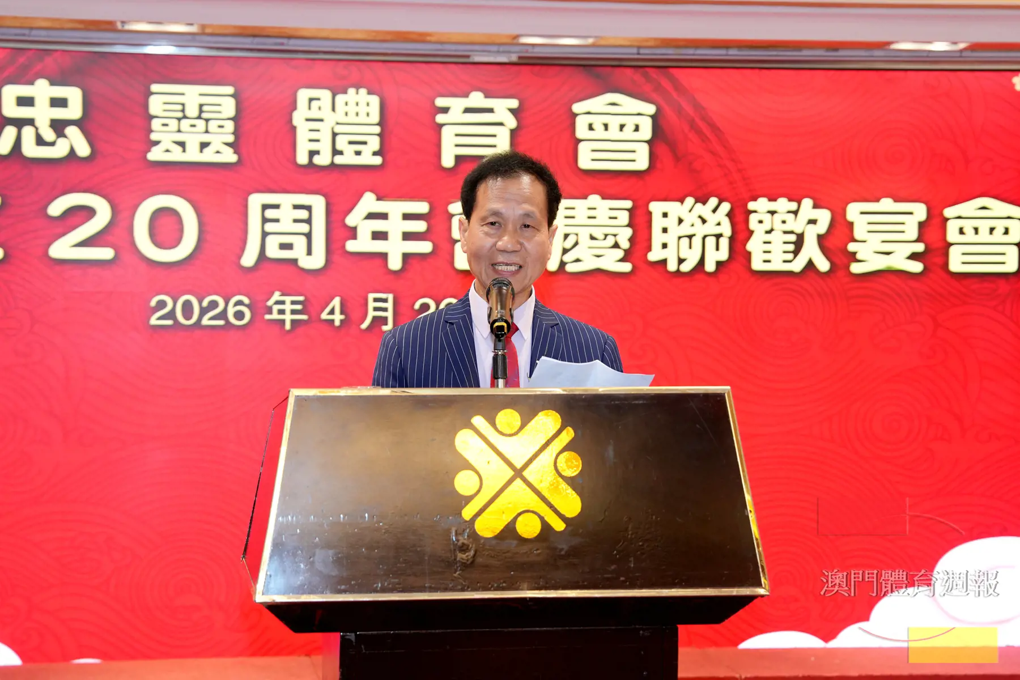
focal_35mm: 69
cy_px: 340
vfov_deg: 19.7
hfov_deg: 29.2
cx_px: 510
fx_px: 1955
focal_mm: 69
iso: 1000
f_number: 4
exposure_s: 1/200
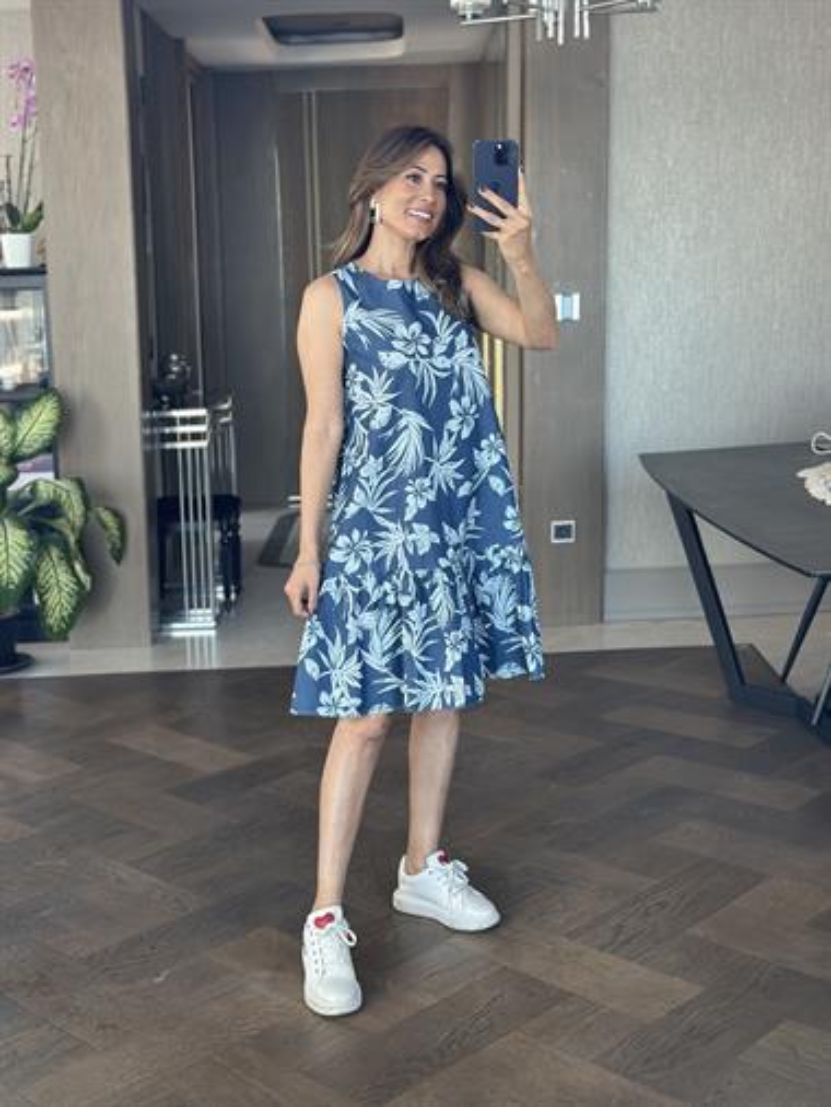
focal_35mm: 48
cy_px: 554
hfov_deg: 30.3
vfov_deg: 39.6
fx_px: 1535
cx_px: 416
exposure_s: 1/73
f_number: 1.78
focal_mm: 6.86
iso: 125
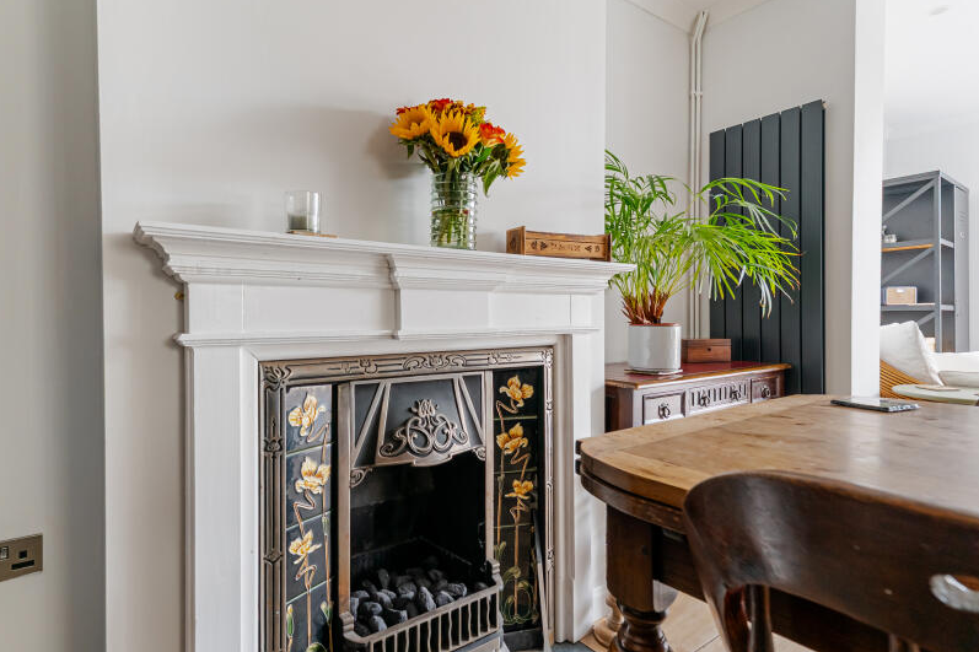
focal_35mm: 18
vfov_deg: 67.3
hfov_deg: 89.7
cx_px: 437
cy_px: 336
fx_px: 489
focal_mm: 14
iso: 320
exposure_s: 1/50
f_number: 8
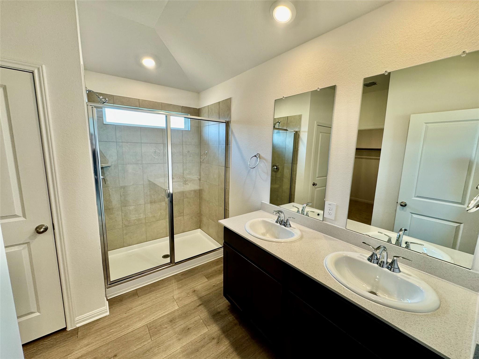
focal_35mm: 14
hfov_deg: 102.1
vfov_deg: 85.7
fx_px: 194
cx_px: 240
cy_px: 180
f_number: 2.2
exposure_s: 1/120
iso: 160
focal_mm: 2.22
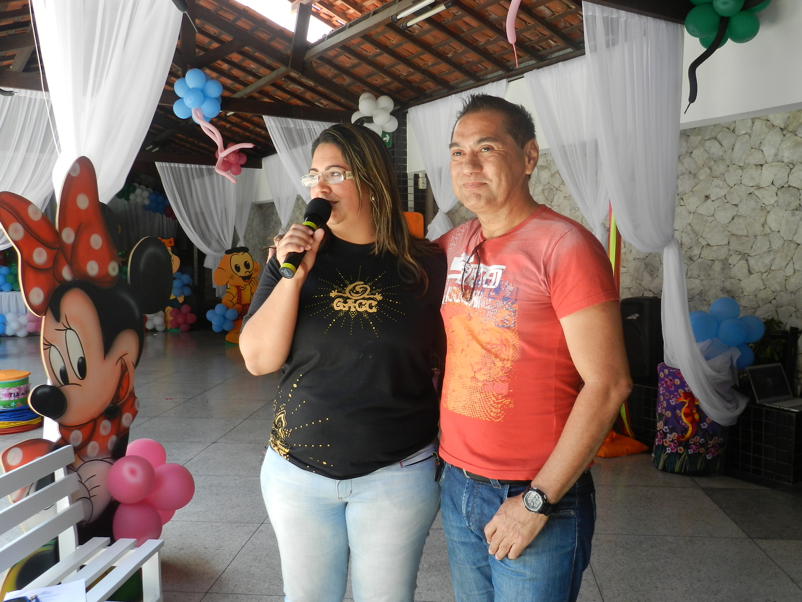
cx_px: 401
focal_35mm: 32
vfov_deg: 44.2
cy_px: 301
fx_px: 741
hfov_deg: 56.8
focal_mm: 5.6
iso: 160
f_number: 3.7
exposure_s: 1/60
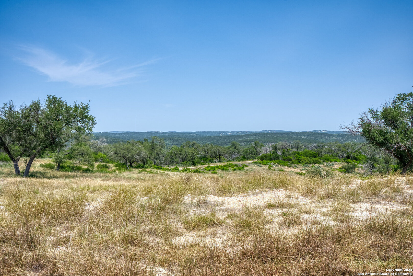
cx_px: 206
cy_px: 138
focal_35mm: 35
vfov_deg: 37.9
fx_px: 402
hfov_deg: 54.4
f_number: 11
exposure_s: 1/40
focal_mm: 35
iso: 100
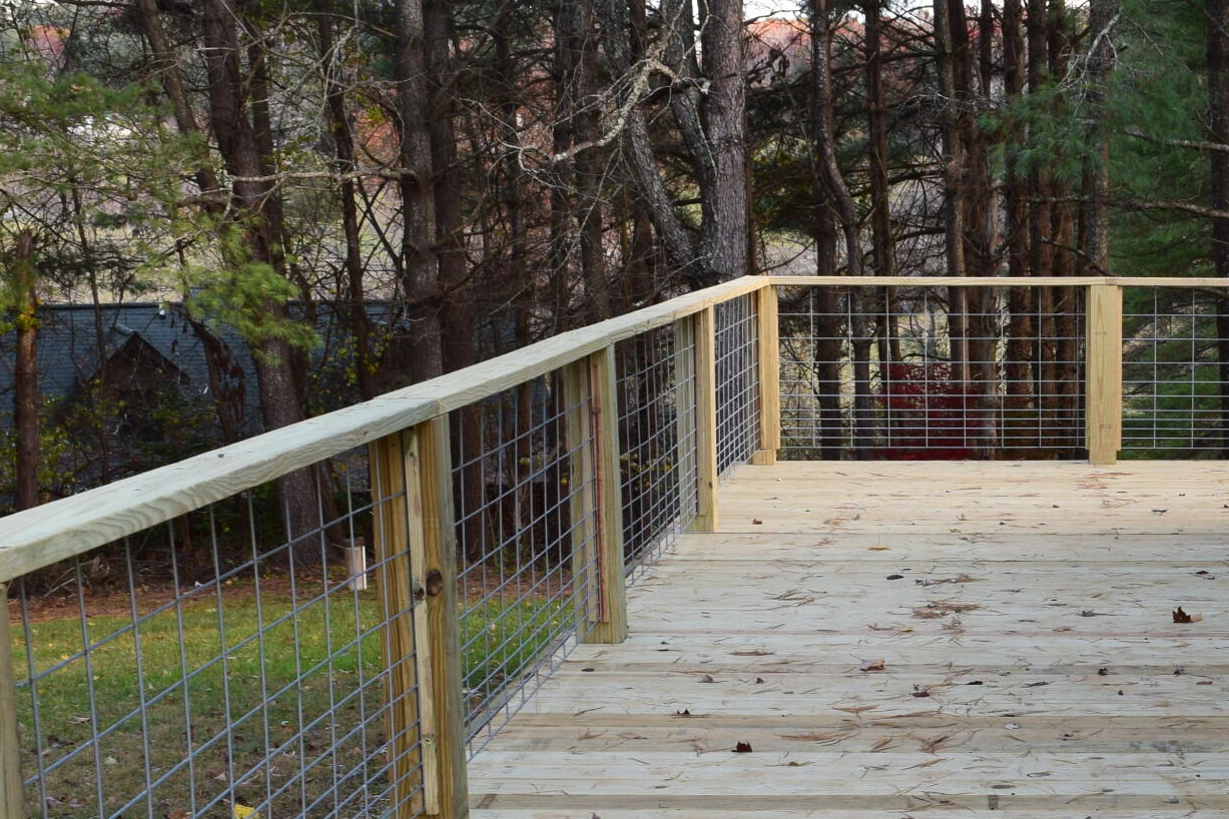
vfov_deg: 20.3
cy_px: 676
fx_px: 2253
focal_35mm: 66
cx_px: 1080
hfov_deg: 29.4
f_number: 8
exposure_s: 1/80
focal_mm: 18
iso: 400
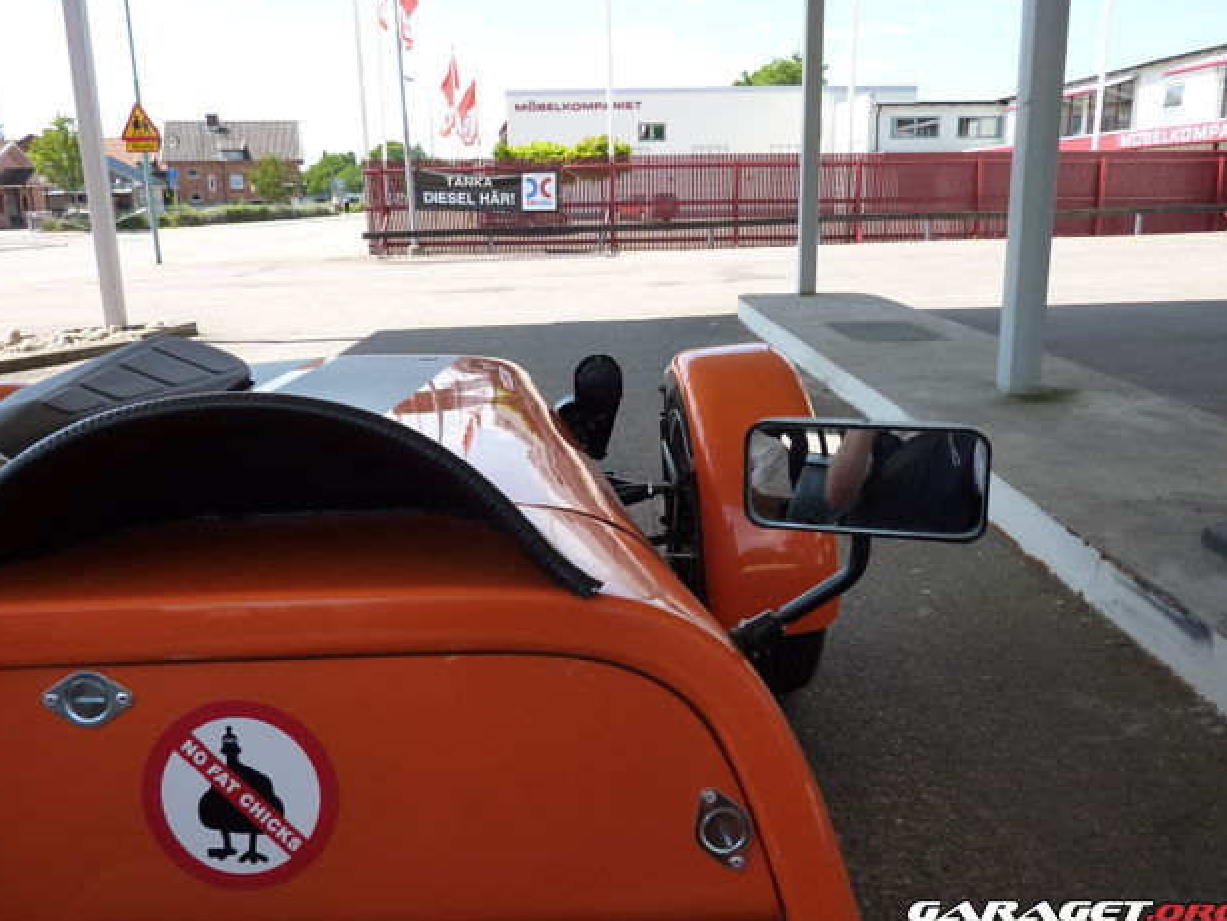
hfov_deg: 67.3
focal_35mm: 26
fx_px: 922
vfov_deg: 53.1
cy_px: 453
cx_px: 611
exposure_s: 1/200
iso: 125
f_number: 4
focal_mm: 4.1
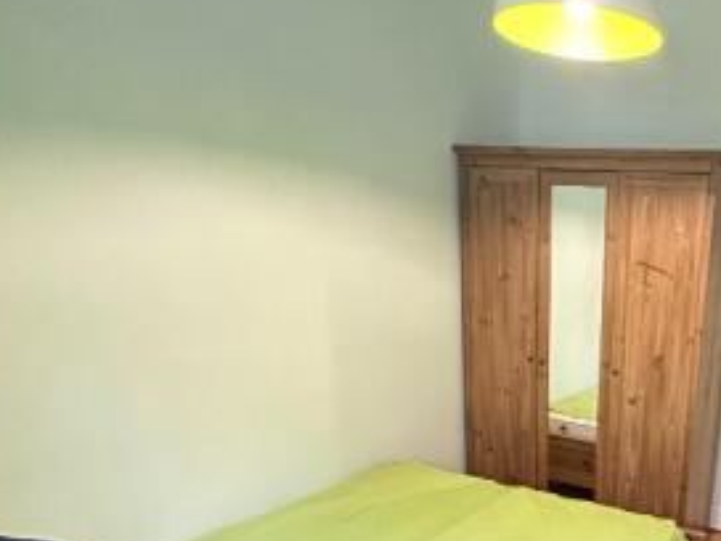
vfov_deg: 43.8
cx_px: 656
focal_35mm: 30
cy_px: 457
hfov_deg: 52.3
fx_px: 625
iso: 1250
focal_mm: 2.22
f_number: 2.2
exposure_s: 1/50
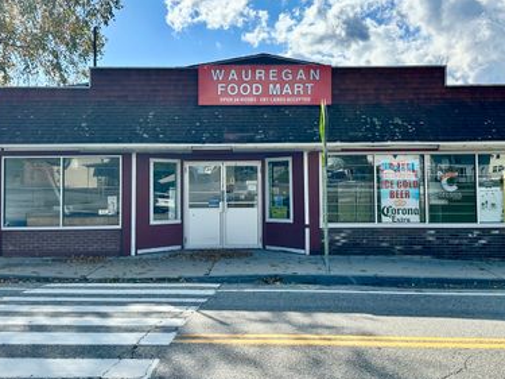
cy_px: 164
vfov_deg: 44.0
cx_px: 281
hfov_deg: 56.7
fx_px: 467
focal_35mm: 32
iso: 80
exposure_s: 1/6211
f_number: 1.78
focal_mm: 6.86
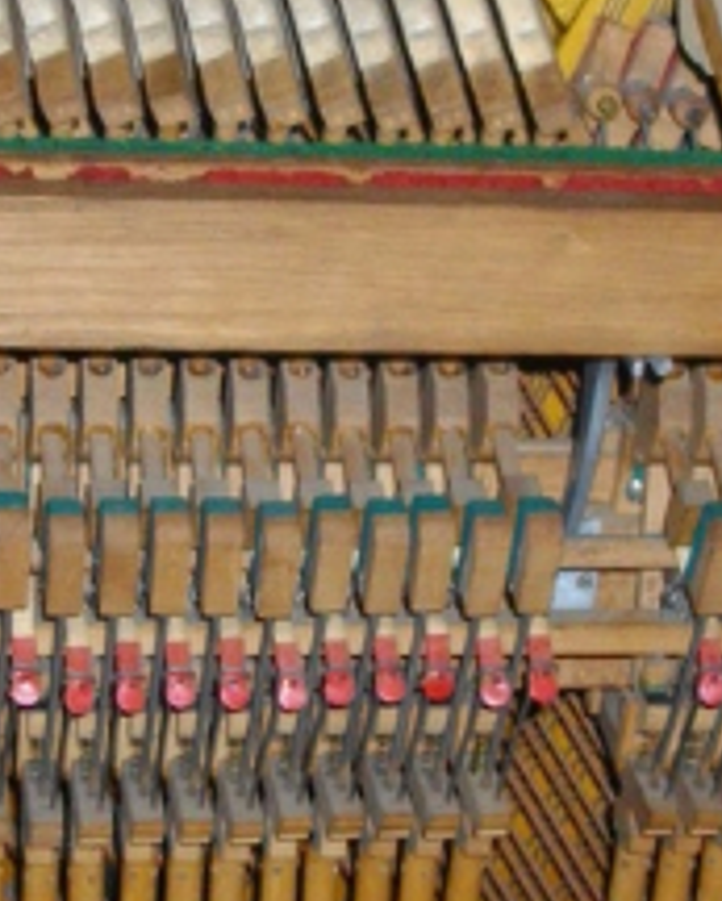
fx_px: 2989
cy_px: 365
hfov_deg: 13.8
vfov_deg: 17.1
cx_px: 292
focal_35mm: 112
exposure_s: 1/50
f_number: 2.9
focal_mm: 5.7
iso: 200
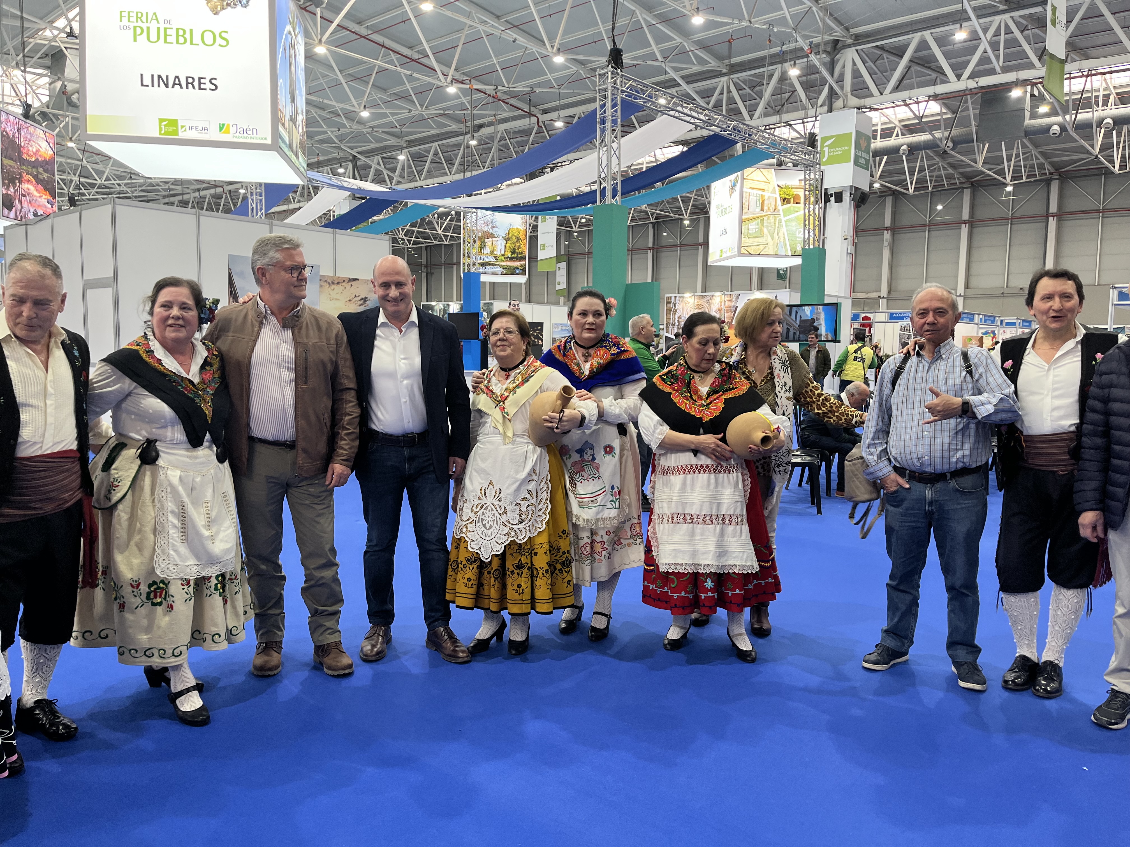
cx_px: 565
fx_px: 849
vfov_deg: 53.1
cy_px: 424
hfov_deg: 67.3
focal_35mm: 26
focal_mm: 5.1
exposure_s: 1/100
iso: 100
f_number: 1.6
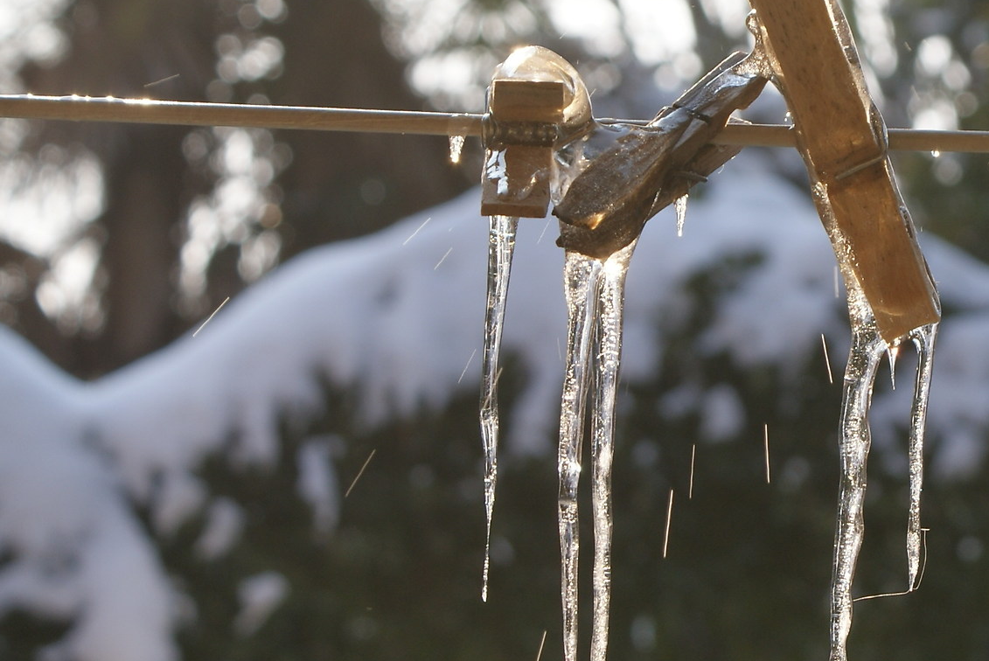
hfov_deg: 11.7
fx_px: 4813
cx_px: 895
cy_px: 279
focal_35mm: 175
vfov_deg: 7.9
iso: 100
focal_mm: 55
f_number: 9
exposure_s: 1/125
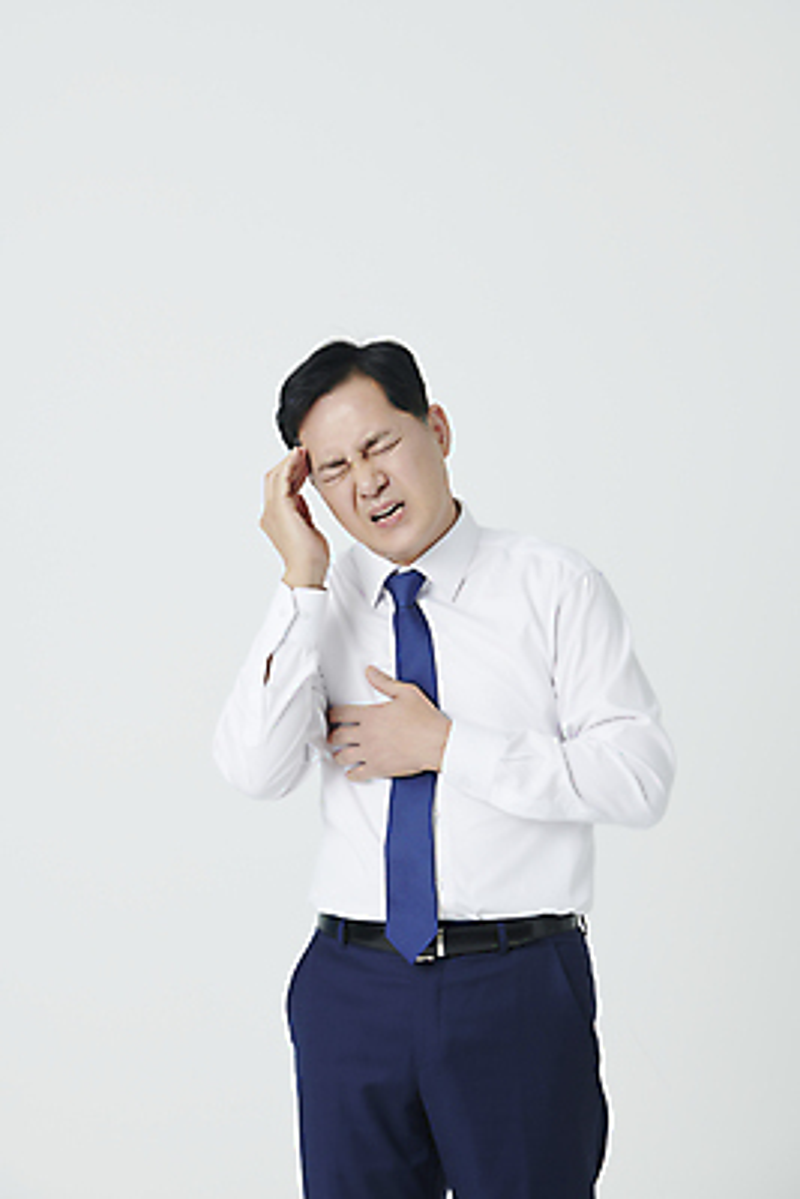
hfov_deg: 19.5
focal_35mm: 70
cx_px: 400
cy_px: 600
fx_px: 2331
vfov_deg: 28.8
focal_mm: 70
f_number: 11
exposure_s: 1/125
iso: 80
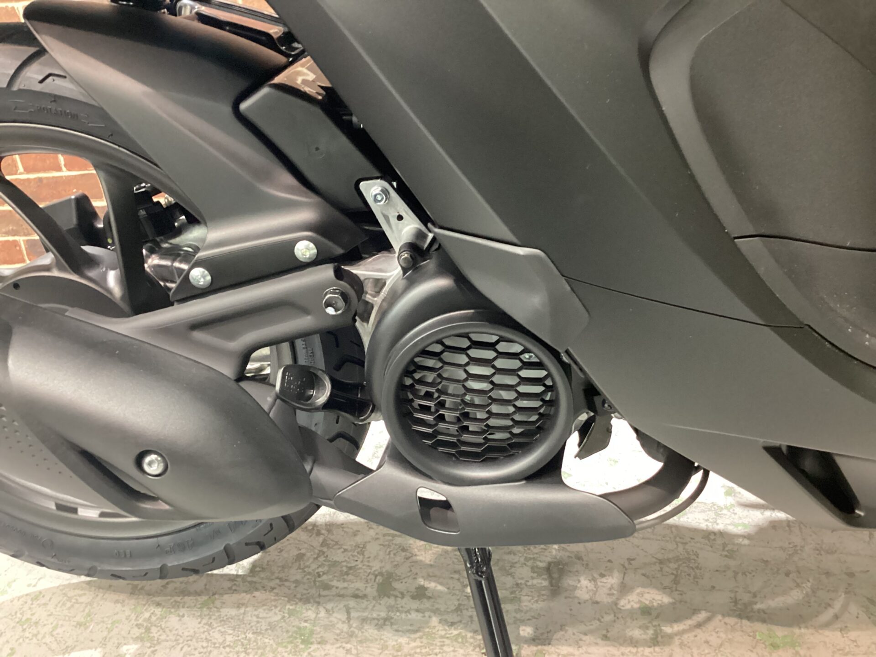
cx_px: 438
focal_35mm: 31
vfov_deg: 45.4
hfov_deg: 58.4
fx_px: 784
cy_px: 328
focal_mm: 3.3
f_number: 2.4
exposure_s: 1/17
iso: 640
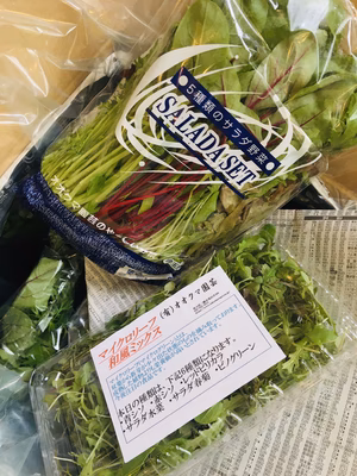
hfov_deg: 48.2
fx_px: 399
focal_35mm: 29
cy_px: 238
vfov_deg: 61.7
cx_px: 178
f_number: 2.2
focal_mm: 4.15
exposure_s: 1/30
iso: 25
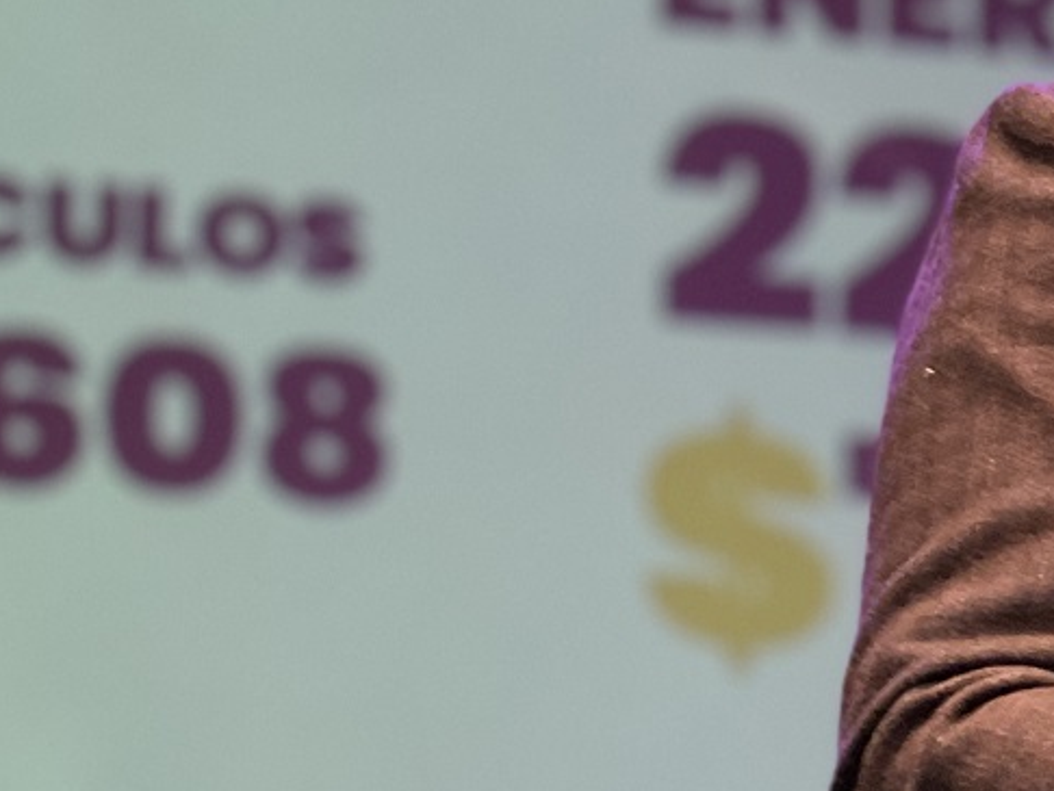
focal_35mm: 228
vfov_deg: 6.5
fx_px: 6946
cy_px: 288
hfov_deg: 8.5
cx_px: 1555
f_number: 2.8
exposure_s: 1/33
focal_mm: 9
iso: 200
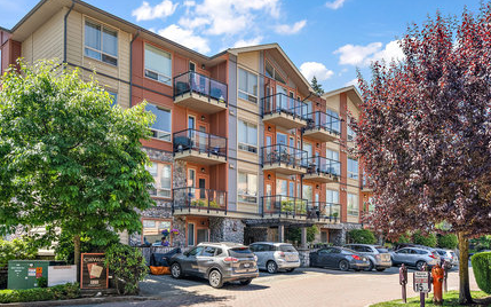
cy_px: 152
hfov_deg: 61.2
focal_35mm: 31
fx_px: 415
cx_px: 246
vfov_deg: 40.6
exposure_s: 1/100
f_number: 7.1
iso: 400
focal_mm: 30
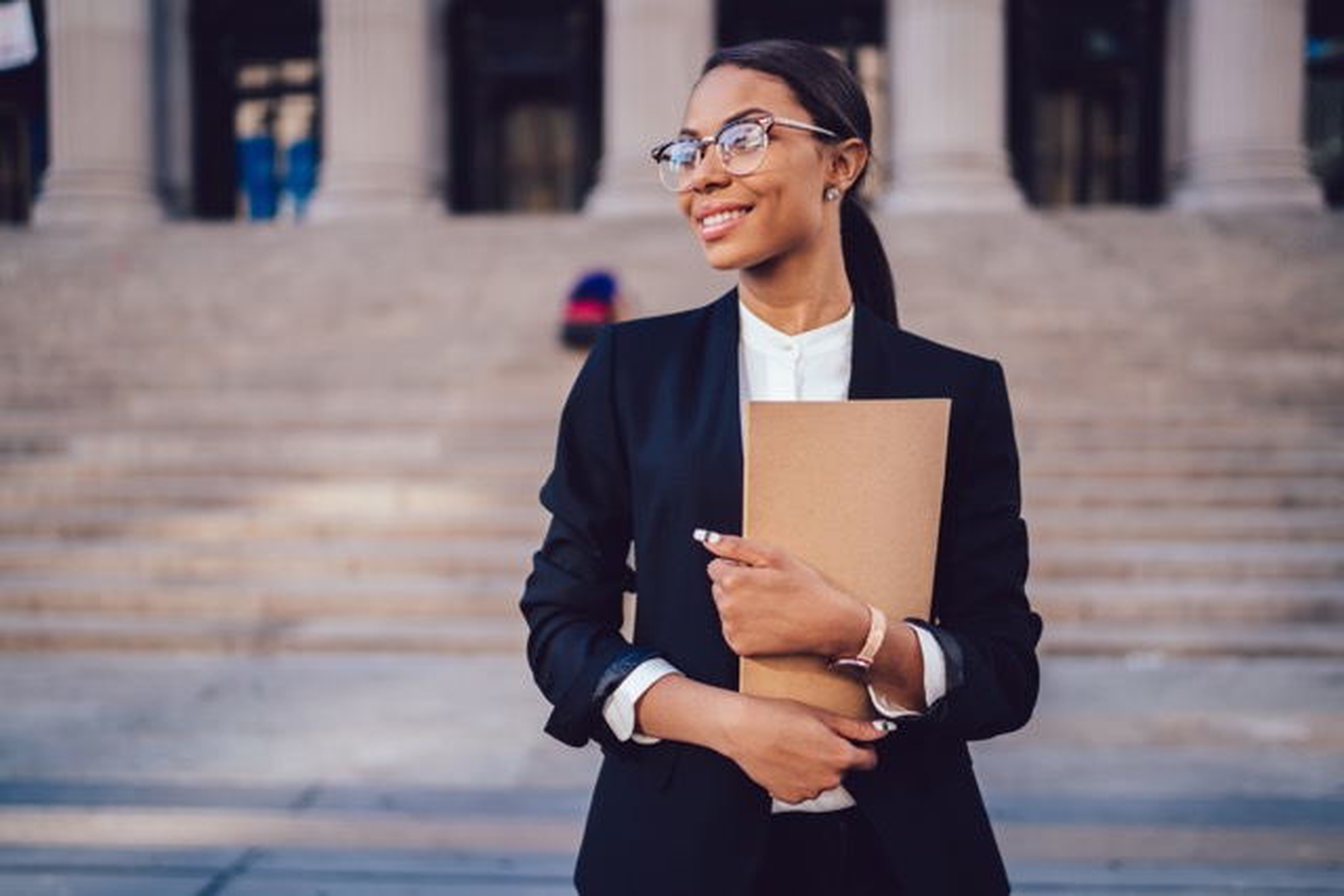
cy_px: 448
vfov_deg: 37.9
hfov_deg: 54.4
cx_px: 672
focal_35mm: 35
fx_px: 1307
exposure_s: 1/1000
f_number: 1.4
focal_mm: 35
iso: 160
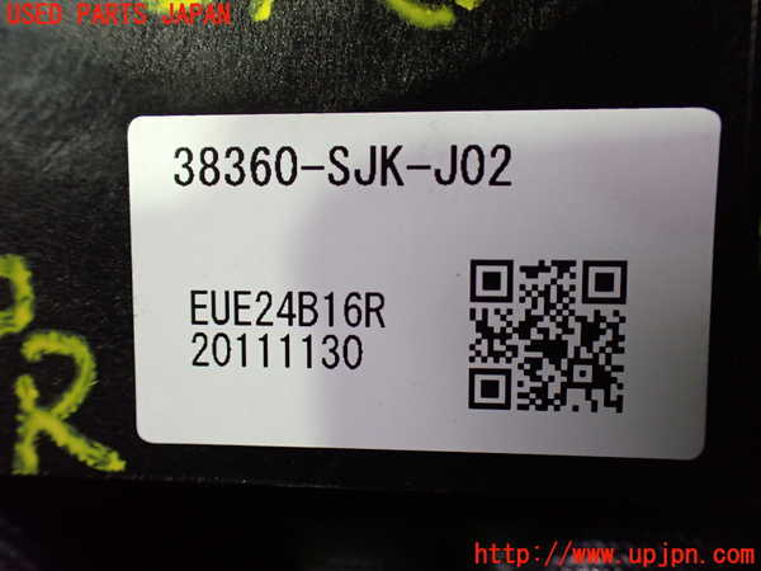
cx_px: 380
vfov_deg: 46.8
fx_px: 660
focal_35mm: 30
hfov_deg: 60.0
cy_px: 286
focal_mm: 5.4
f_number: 2.3
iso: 800
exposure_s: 1/60
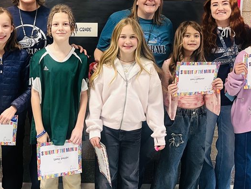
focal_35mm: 51
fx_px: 370
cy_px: 49
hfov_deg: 36.8
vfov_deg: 28.2
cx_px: 72
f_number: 1.6
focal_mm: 5.1
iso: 200
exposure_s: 1/60
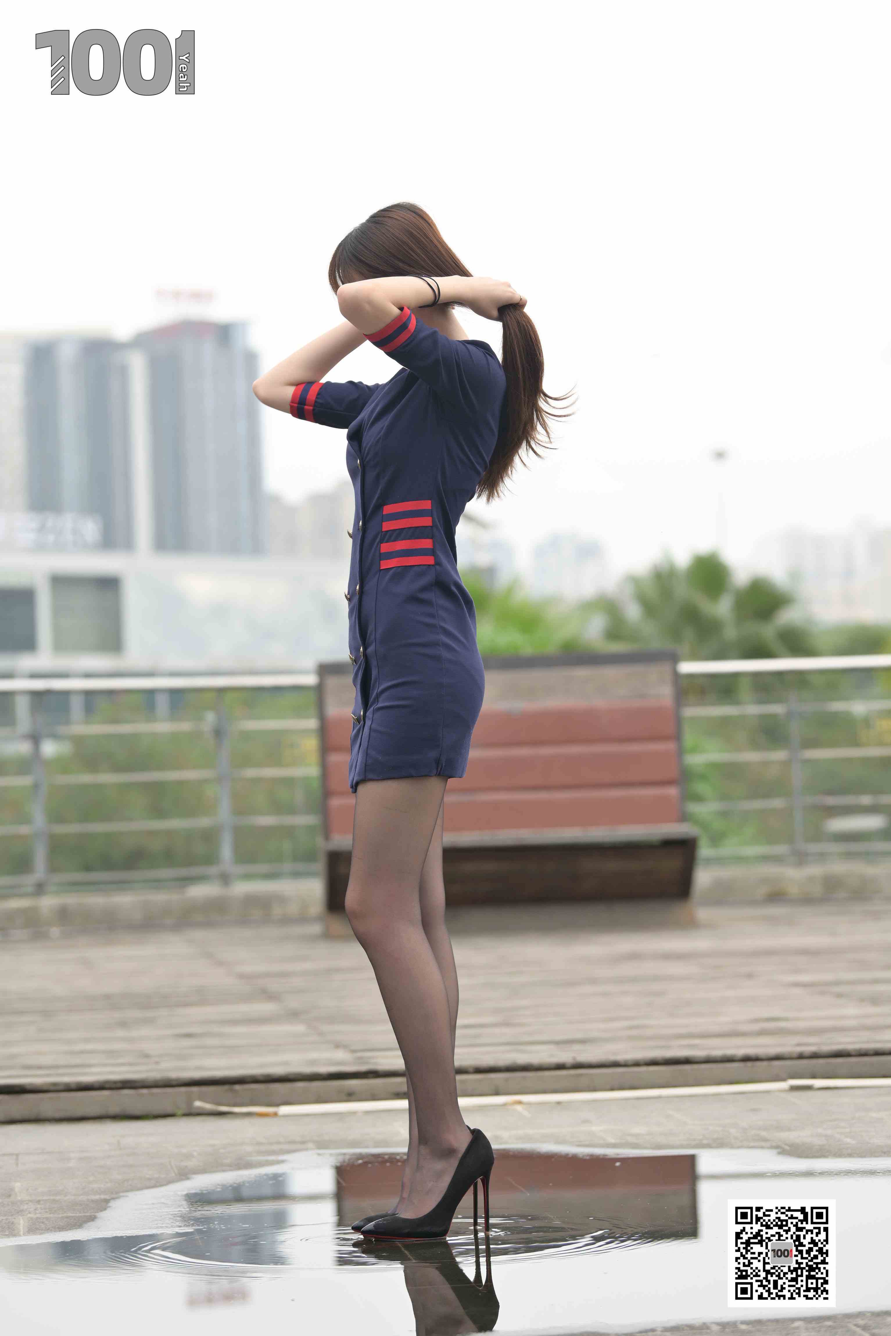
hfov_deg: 13.4
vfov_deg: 20.0
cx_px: 446
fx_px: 3786
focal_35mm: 102
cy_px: 668
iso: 200
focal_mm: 102
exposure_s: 1/400
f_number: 4
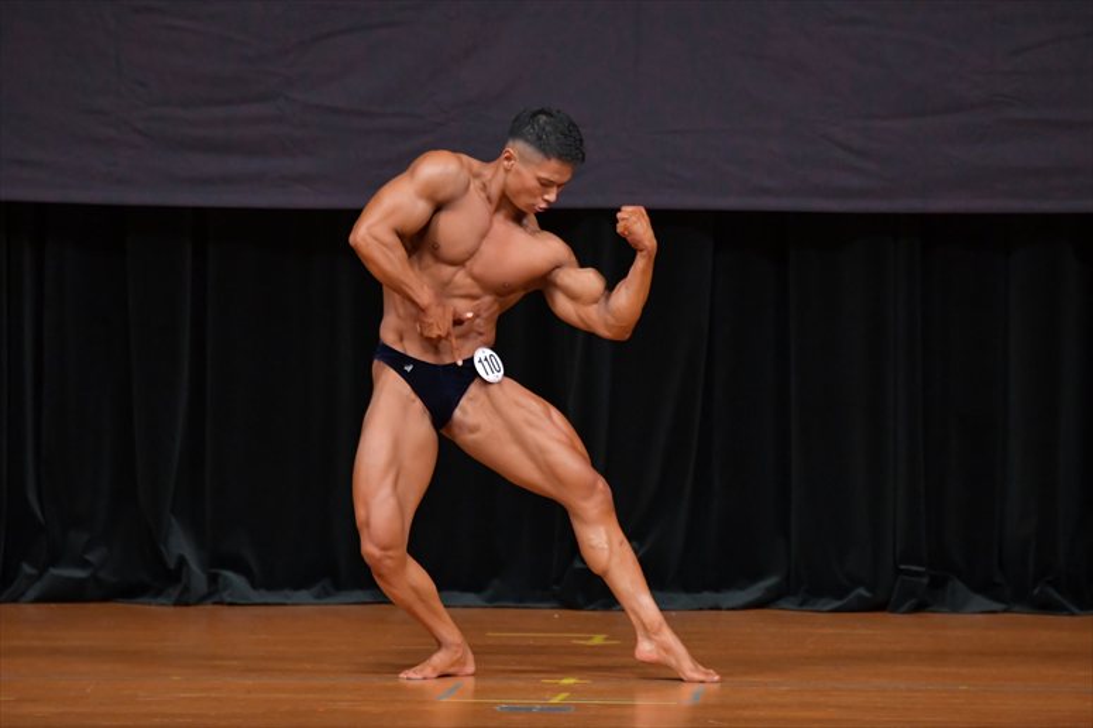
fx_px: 9559
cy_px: 364
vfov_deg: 4.4
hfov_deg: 6.5
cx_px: 546
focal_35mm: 315
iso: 4000
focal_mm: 210
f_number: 5.6
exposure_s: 1/400
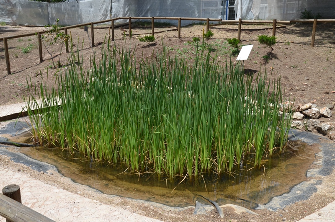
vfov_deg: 41.5
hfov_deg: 59.6
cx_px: 168
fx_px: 293
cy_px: 111
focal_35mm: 32
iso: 110
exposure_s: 1/250
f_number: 8
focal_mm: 21
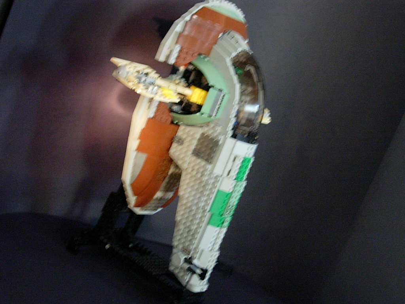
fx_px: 714
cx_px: 202
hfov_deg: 31.7
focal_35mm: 61
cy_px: 152
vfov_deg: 24.0
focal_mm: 12.7
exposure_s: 1/20.7
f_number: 3.5
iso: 400
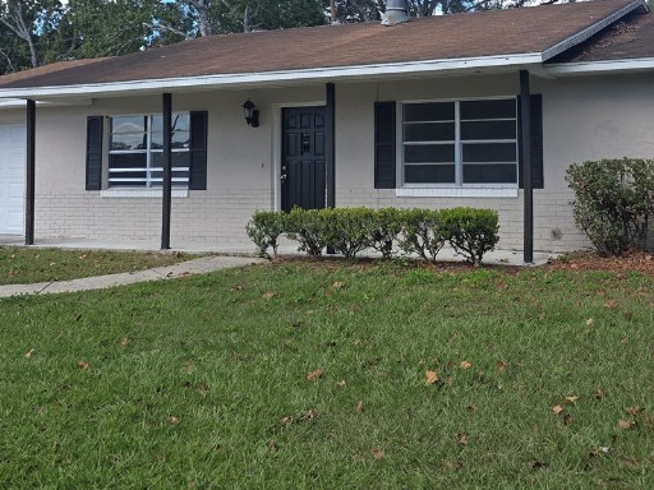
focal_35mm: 46
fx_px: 869
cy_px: 112
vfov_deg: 30.9
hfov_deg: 40.7
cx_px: 443
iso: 12
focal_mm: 6.3
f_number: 1.7
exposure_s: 1/377
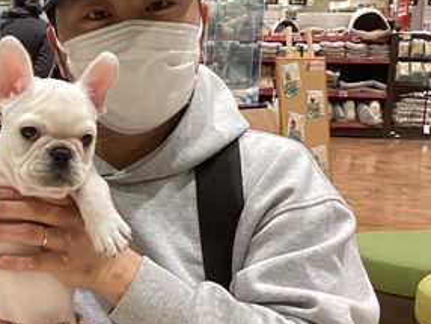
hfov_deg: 28.1
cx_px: 5
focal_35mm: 65
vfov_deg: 22.6
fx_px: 810
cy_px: 187
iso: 160
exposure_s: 1/60
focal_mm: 3.3
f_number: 2.4
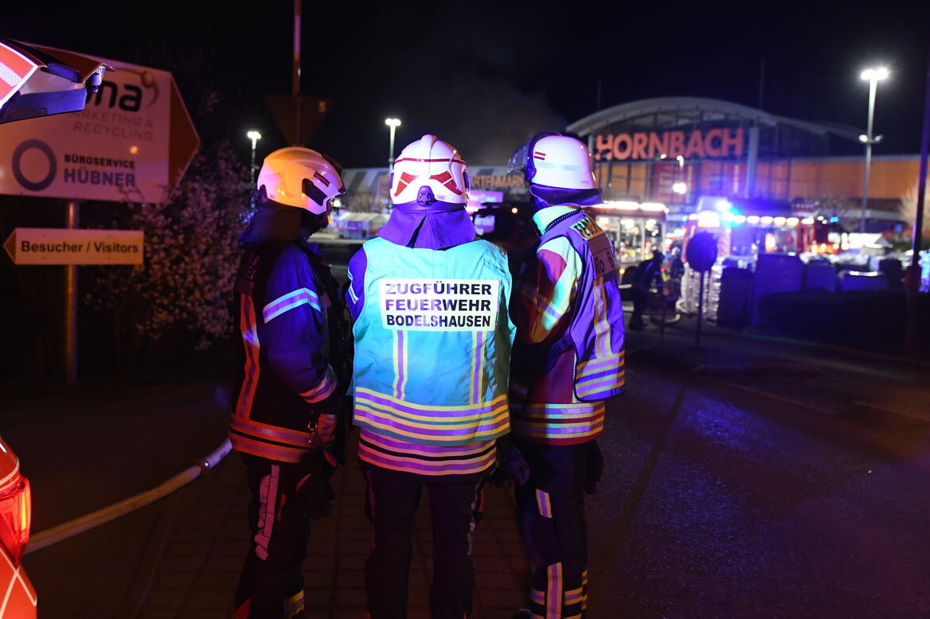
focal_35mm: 37
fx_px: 956
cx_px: 477
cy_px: 305
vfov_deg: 35.9
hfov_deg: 51.9
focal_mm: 24
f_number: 2.8
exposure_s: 1/50
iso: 3200
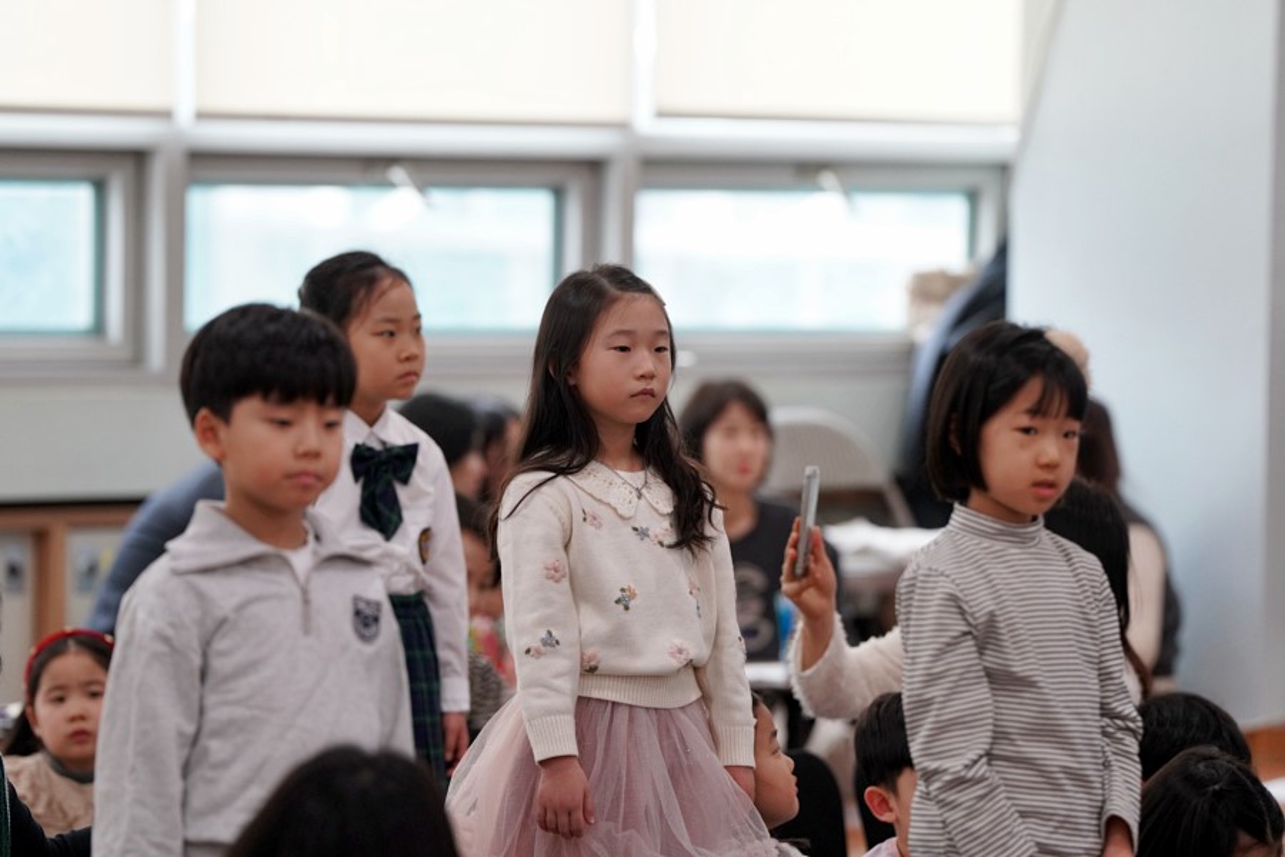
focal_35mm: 200
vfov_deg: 6.9
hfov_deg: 10.3
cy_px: 428
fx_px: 7138
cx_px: 642
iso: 1600
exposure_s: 1/250
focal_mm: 200
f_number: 4
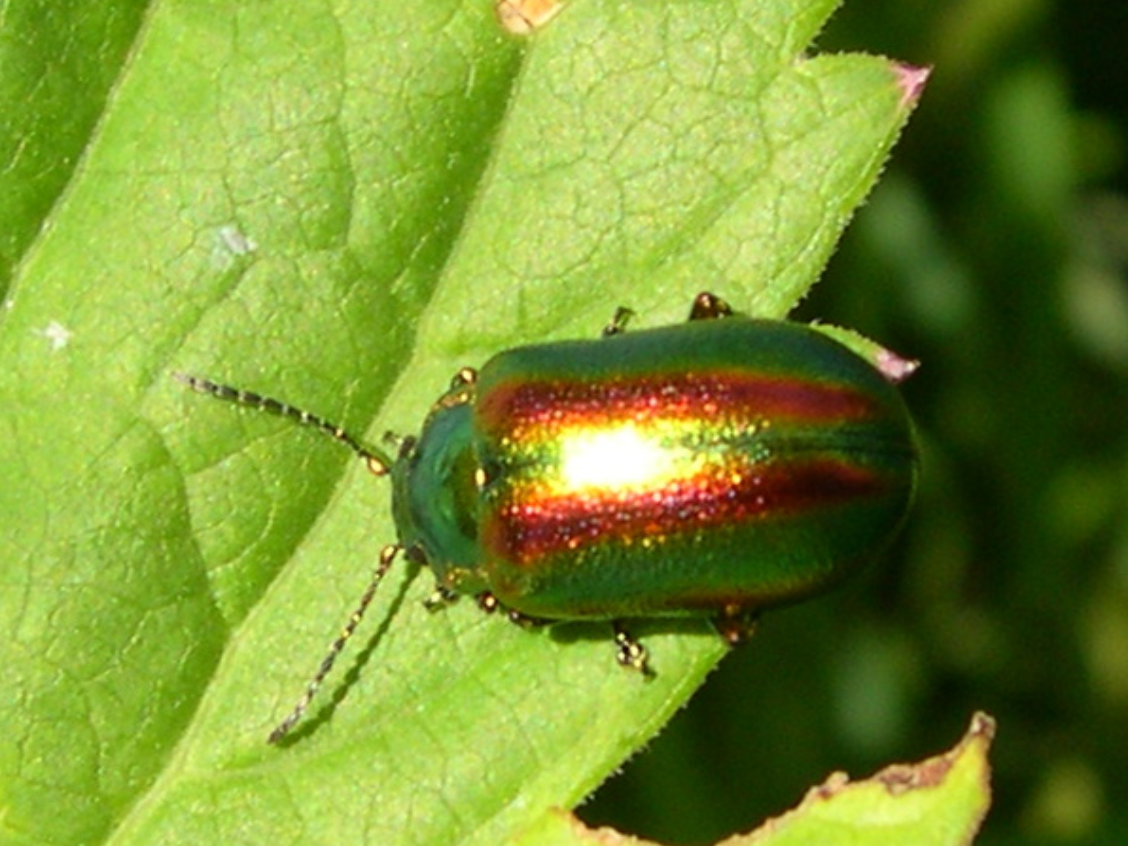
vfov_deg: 28.5
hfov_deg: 37.5
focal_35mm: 51
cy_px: 490
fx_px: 1662
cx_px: 589
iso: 100
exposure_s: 1/149
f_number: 7.6
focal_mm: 8
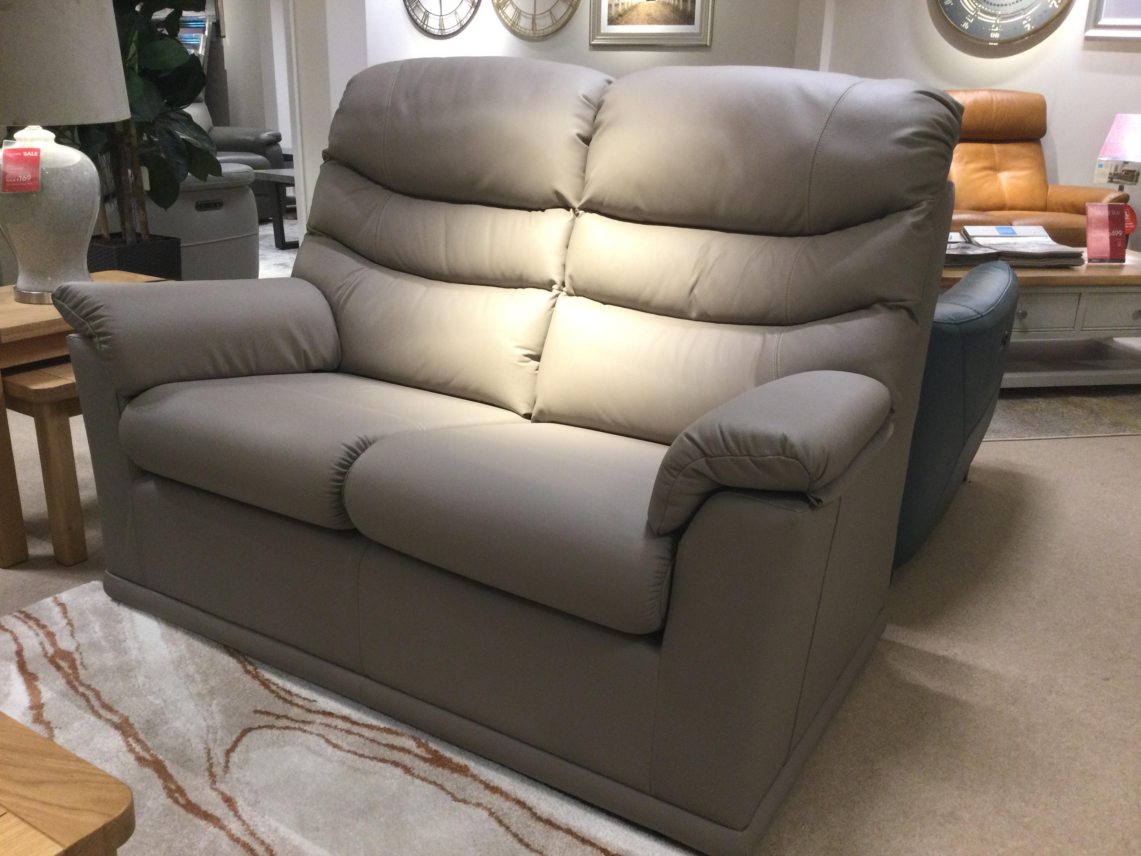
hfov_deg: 58.4
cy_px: 428
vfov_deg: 45.4
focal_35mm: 31
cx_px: 570
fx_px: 1022
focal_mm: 3.3
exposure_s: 1/33
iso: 80
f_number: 2.4
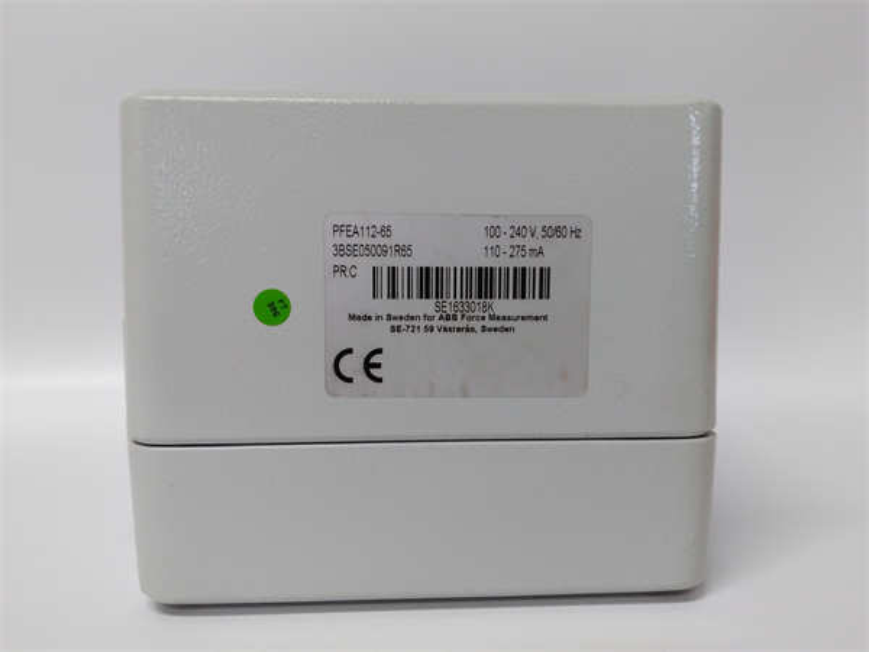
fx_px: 678
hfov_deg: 65.3
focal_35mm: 27
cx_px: 434
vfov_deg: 51.4
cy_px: 326
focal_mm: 3.79
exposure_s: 1/30
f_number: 2
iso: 164
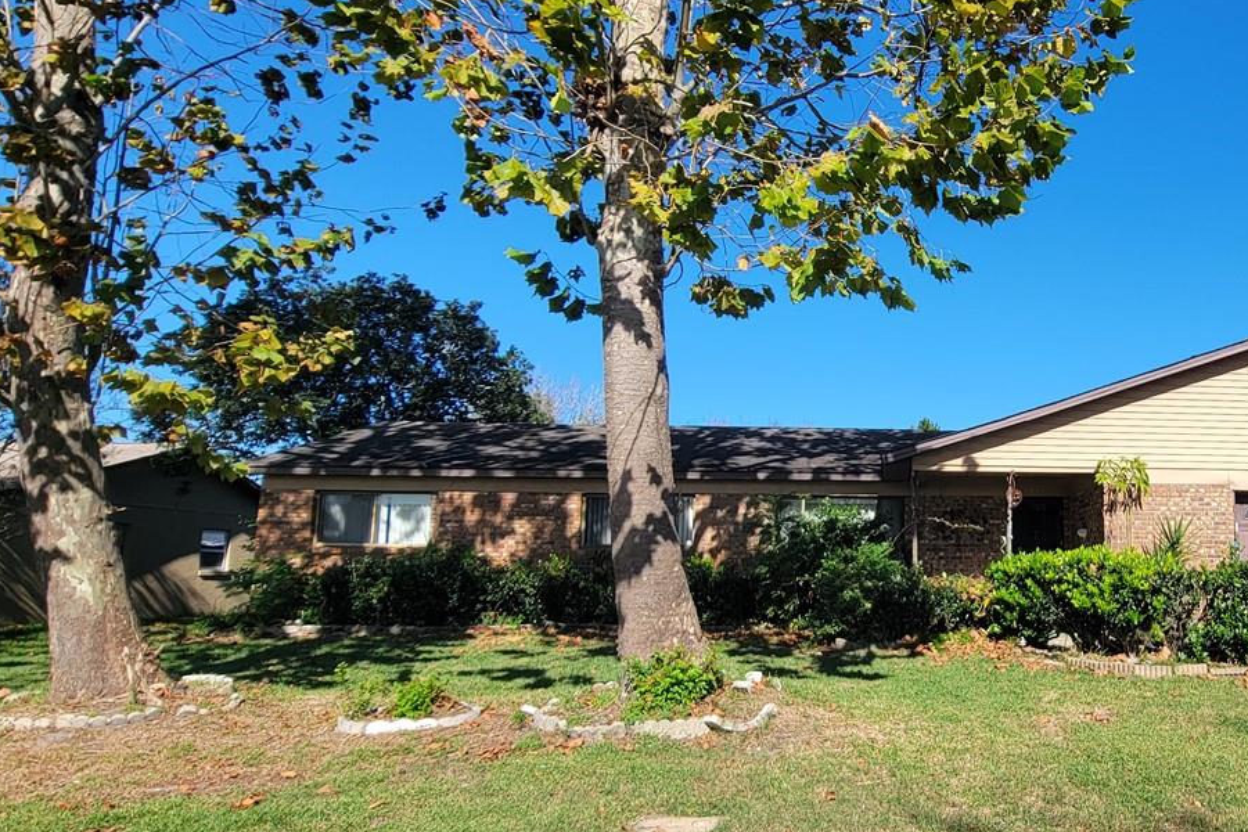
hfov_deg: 68.6
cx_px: 946
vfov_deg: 53.1
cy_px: 449
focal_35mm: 24
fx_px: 832
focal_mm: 2.2
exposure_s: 1/1269
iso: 50
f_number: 2.2
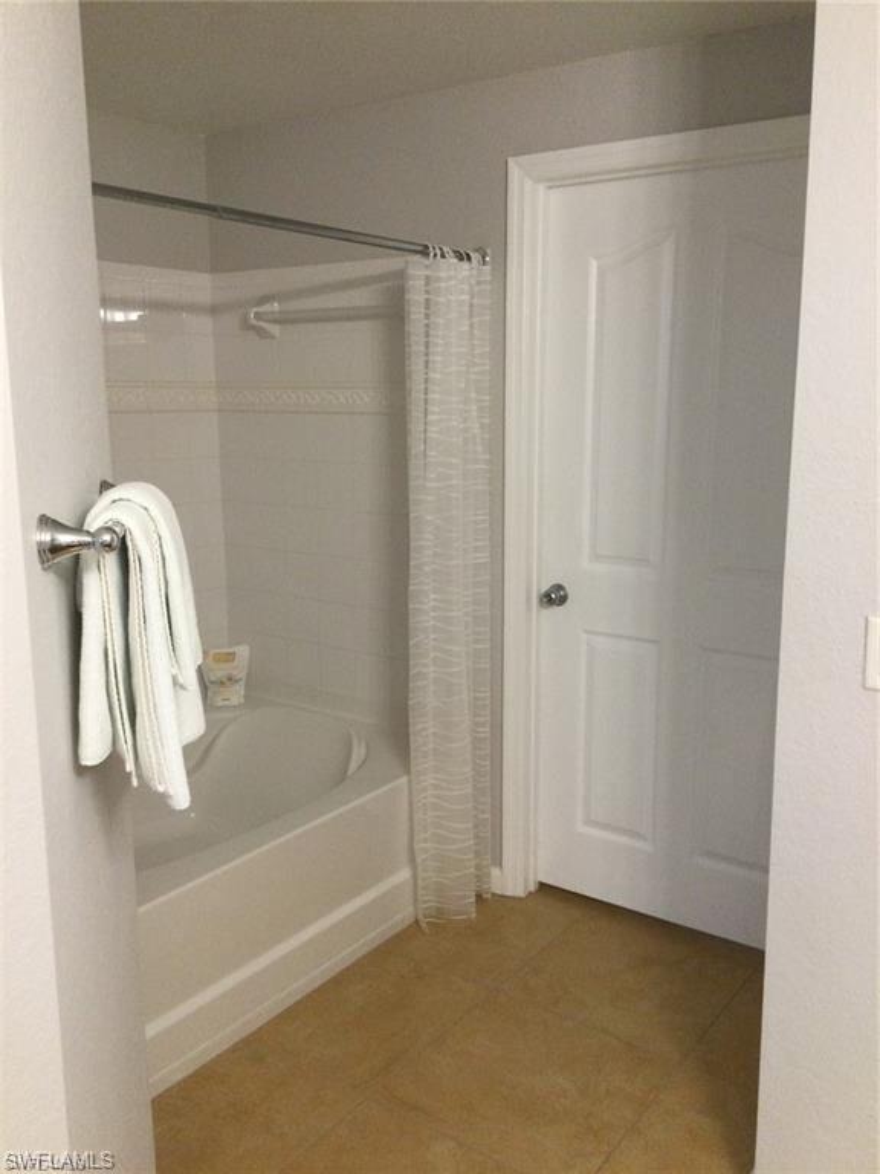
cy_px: 587
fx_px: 1051
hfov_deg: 45.4
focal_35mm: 31
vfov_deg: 58.4
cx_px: 440
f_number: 2.4
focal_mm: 3.3
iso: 80
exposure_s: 1/30
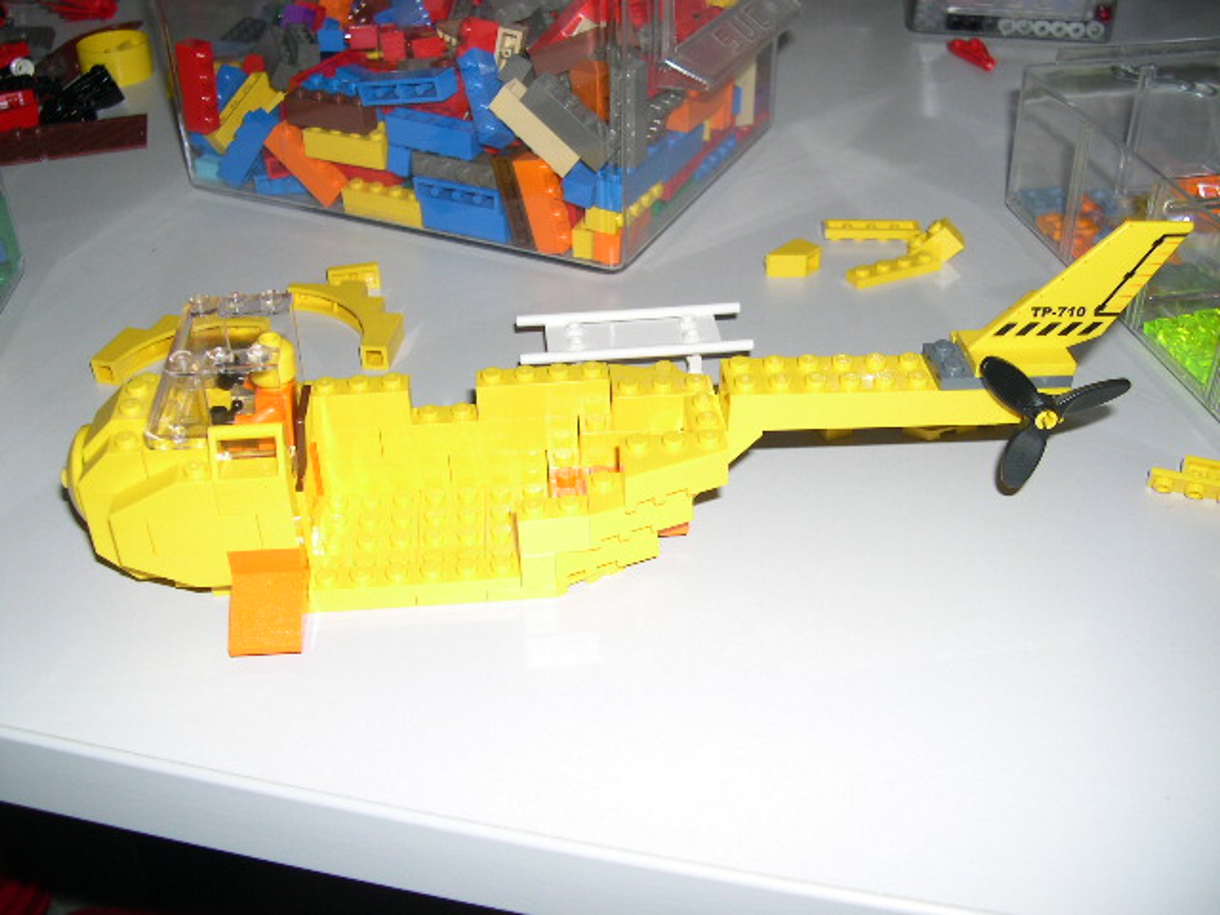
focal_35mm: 38
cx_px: 610
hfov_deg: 49.0
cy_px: 458
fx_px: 1339
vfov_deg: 37.7
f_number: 2.8
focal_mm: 8
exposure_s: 1/60
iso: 100
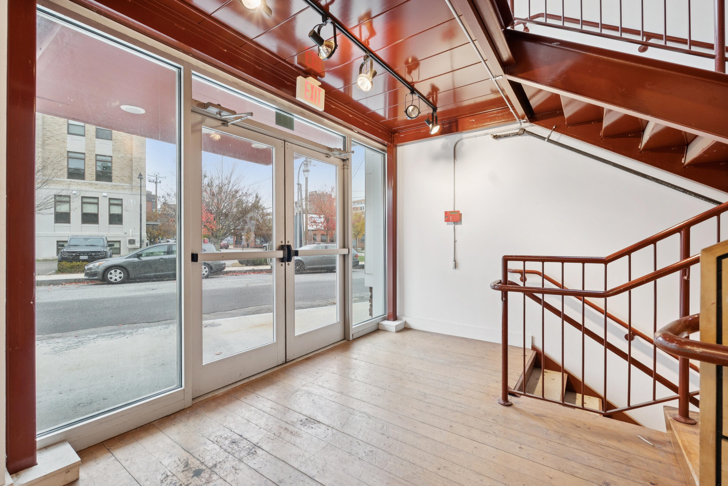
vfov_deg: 73.8
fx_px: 324
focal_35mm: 16
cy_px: 243
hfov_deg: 96.7
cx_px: 364
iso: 320
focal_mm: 16
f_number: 7.1
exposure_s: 1/30
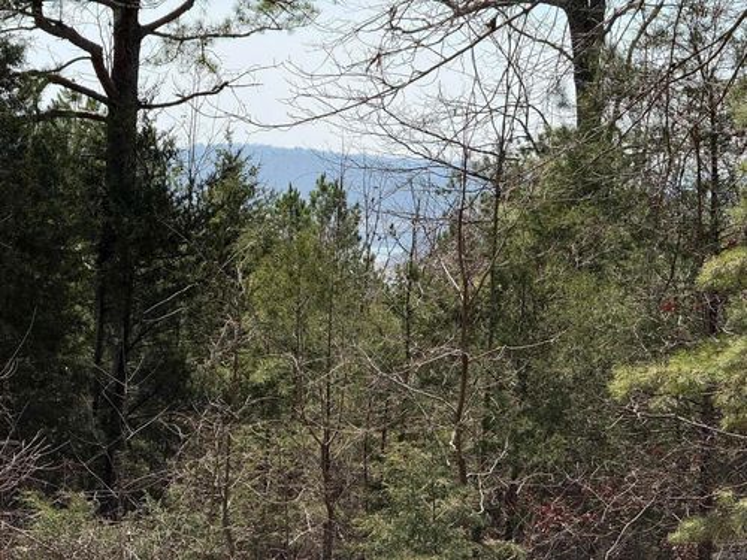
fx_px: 2590
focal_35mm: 120
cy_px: 280
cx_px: 374
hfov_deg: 16.4
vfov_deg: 12.3
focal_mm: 15.66
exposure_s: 1/1451
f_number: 2.8
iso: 50
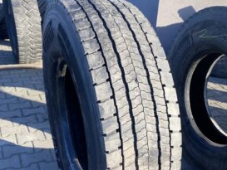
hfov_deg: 45.6
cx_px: 133
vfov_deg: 34.8
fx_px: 269
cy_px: 117
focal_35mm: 41
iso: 32
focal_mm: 4.25
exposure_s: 1/510
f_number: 1.8
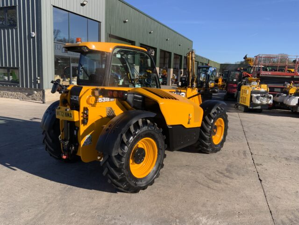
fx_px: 250
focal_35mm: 29
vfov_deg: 48.2
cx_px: 150
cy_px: 112
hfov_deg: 61.7
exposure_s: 1/1377
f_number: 1.8
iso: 16
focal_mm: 3
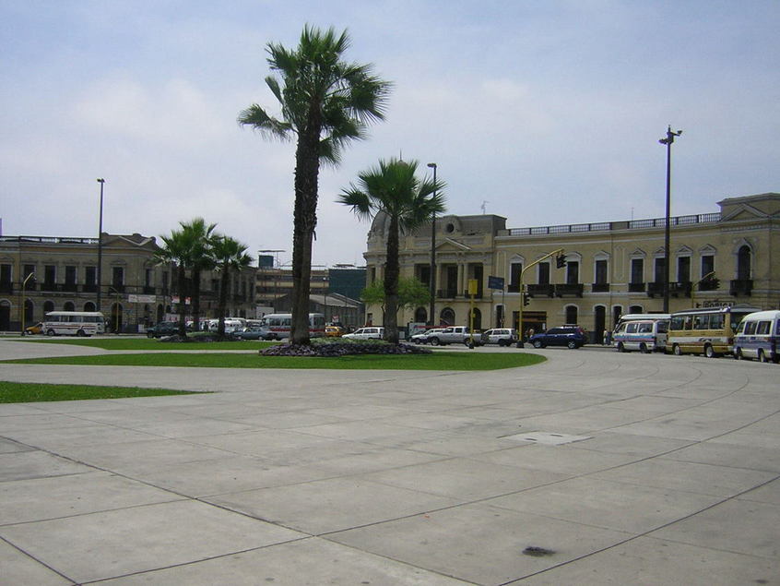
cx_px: 390
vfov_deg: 39.7
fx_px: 811
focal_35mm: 36
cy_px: 293
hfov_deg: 51.3
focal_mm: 4.7
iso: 50
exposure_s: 1/644
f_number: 5.2
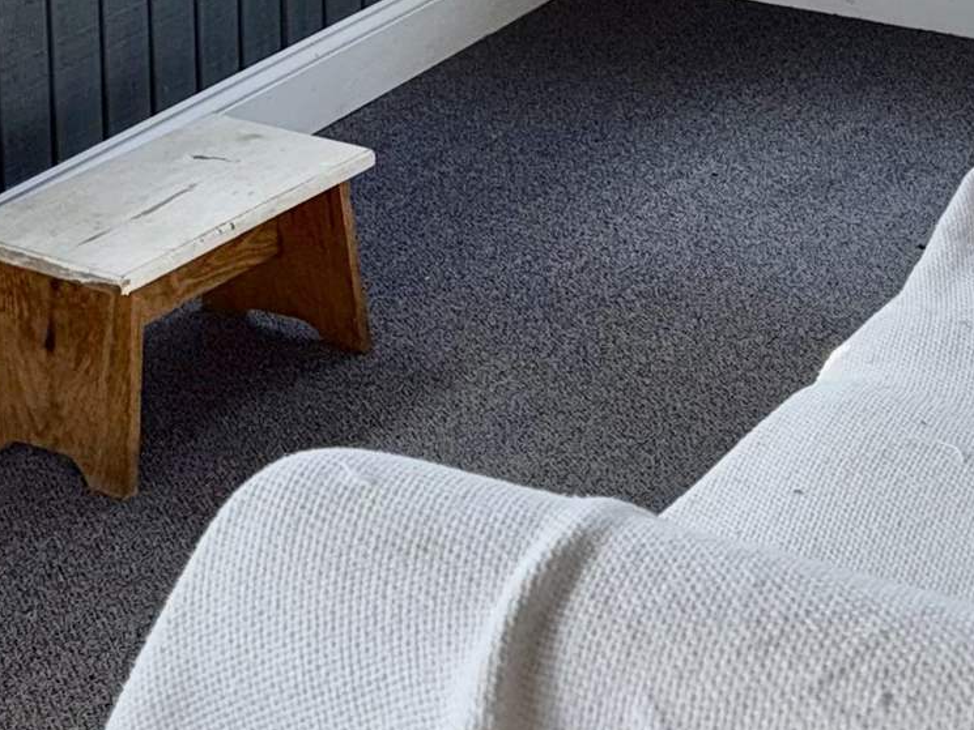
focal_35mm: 99
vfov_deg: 14.0
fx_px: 2786
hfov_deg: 19.8
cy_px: -381
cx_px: 424
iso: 100
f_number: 1.78
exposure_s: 1/50
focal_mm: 6.76
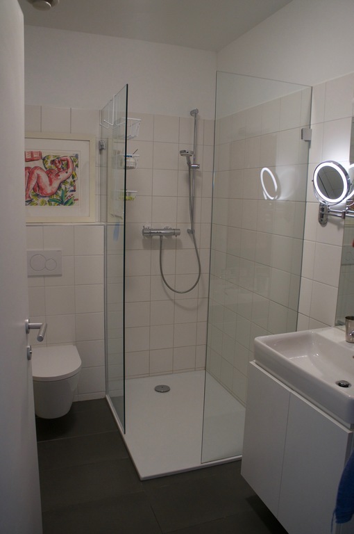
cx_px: 177
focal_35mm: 27
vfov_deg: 67.4
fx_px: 399
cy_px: 267
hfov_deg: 47.8
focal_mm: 18
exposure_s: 1/60
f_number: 4
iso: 640
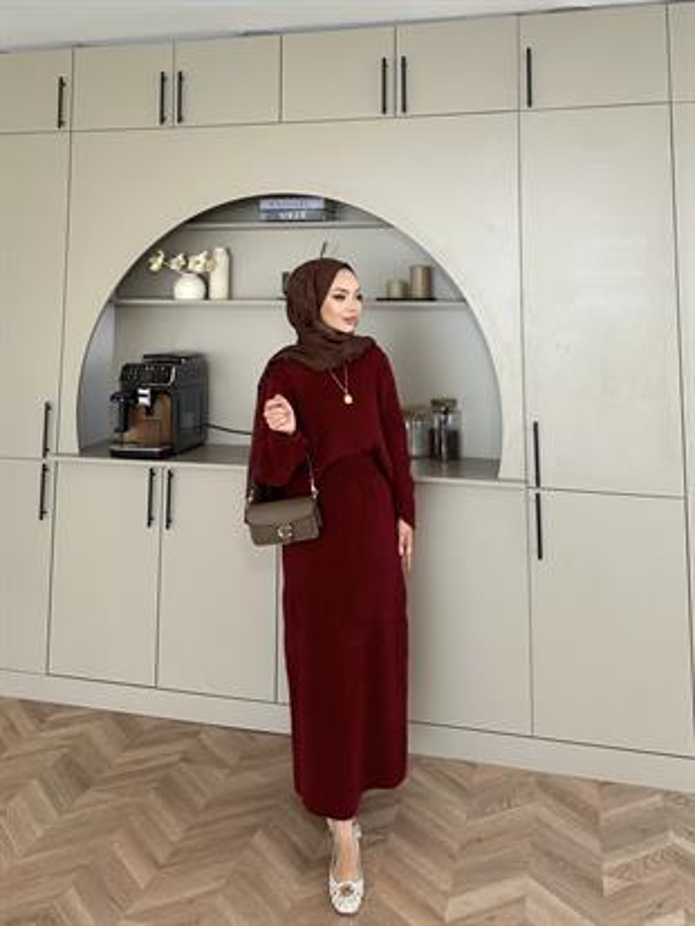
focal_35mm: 24
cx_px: 348
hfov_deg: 56.8
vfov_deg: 71.6
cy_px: 463
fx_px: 642
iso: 100
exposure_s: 1/121
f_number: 1.78
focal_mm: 6.86
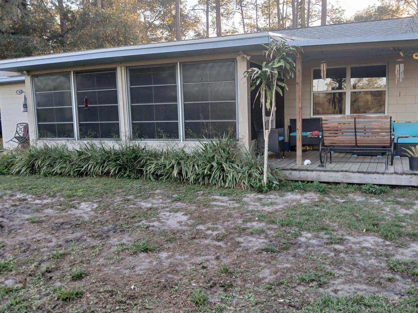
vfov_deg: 45.4
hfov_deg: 58.3
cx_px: 228
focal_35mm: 31
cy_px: 154
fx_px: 374
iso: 40
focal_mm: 3.98
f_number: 1.8
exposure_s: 1/60
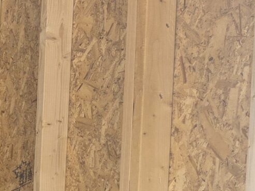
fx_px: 884
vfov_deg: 11.5
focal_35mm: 120
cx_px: -383
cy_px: 330
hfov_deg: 12.4
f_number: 1.7
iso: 50
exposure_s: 1/359
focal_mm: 6.3
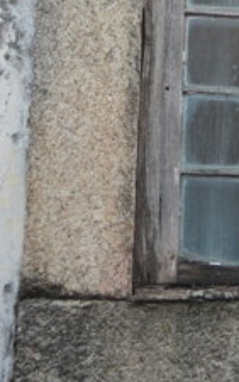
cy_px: 63
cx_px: 364
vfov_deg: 16.3
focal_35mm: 127
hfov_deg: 10.0
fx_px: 1321
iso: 400
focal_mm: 26
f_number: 5
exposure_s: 1/100
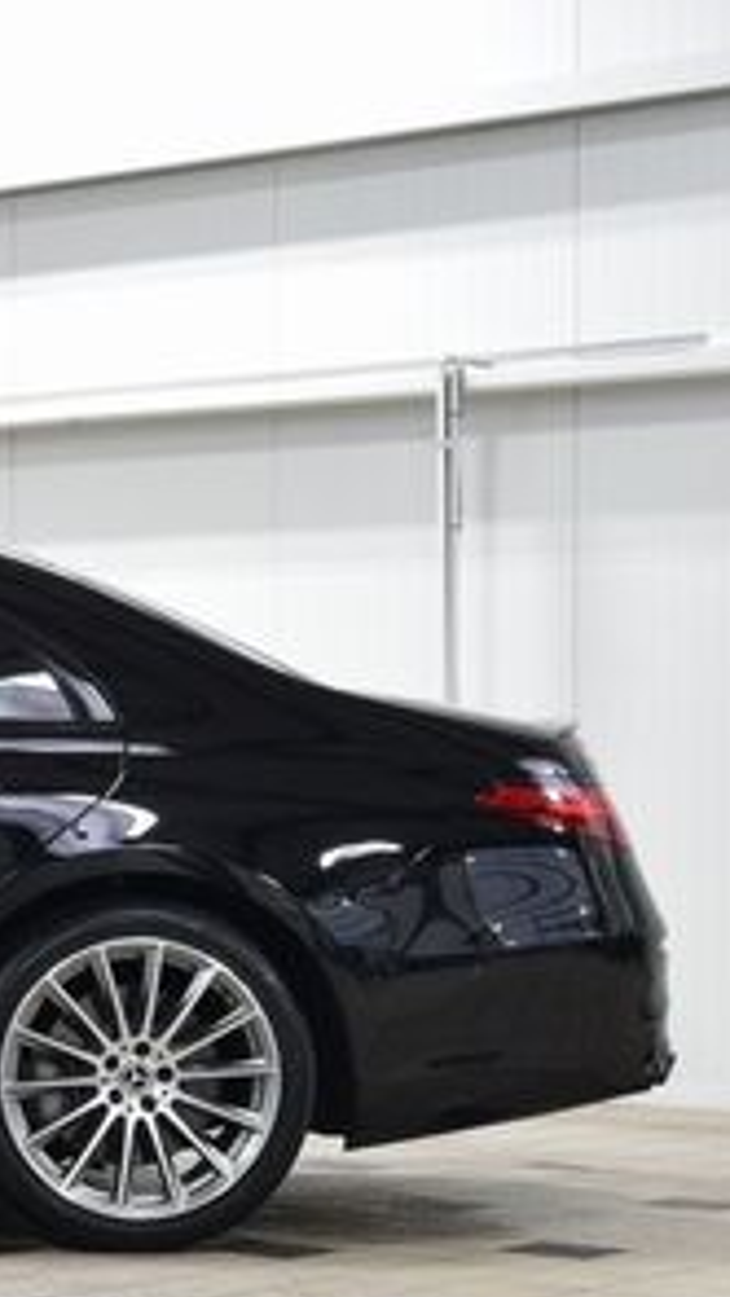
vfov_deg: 19.6
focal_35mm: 109
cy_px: 829
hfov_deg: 10.5
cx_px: -580
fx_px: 3750
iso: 640
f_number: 6.3
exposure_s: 1/15
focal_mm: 32
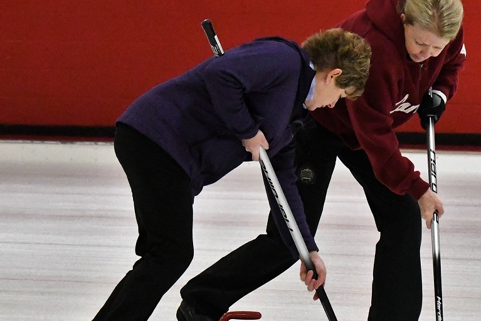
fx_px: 2471
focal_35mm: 185
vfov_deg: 7.4
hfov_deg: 11.1
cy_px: 191
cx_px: 334
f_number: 5.6
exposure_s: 1/1000
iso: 12800
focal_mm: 82
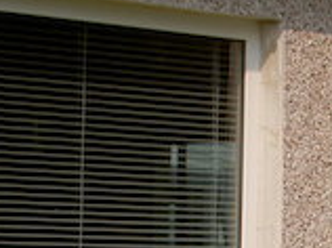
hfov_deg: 9.6
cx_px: 447
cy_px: 404
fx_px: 1944
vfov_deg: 7.2
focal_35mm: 203
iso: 50
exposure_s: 1/320
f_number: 6.4
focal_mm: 9.9
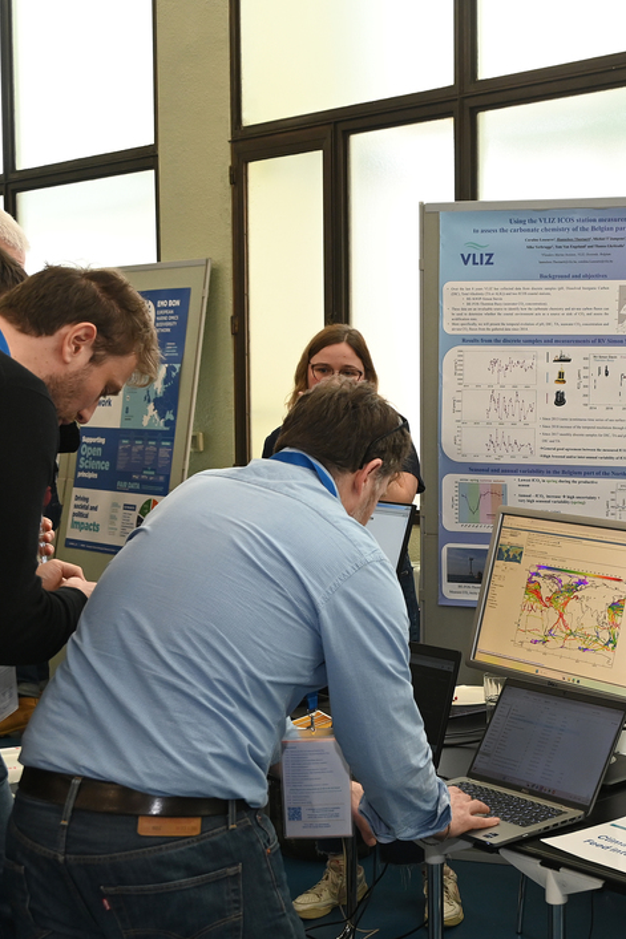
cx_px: 593
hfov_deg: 23.8
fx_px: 1435
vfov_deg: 36.3
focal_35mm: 55
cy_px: 466
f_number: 5.6
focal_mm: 36
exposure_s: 1/160
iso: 1600
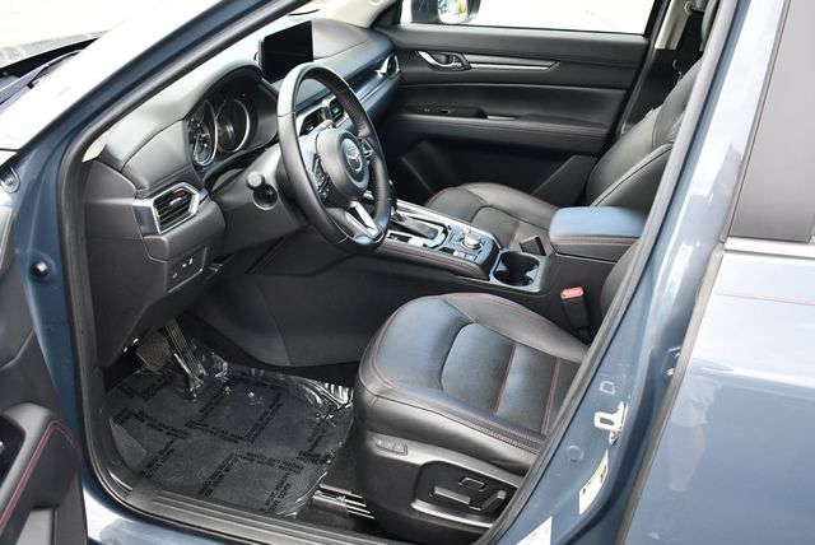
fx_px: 816
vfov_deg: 36.9
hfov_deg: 53.1
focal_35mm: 36
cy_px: 272
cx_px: 408
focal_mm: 18
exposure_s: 1/250
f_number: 3.5
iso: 560
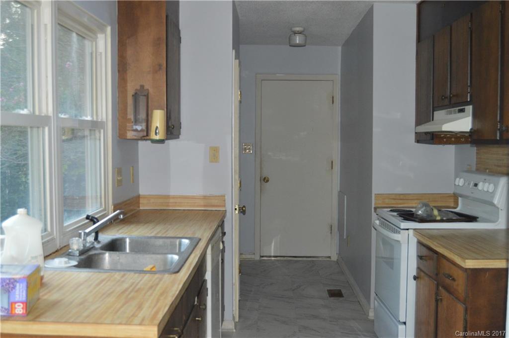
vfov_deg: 31.8
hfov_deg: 46.5
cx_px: 254
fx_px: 593
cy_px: 169
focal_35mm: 42
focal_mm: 28
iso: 1600
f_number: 4
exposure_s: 1/60
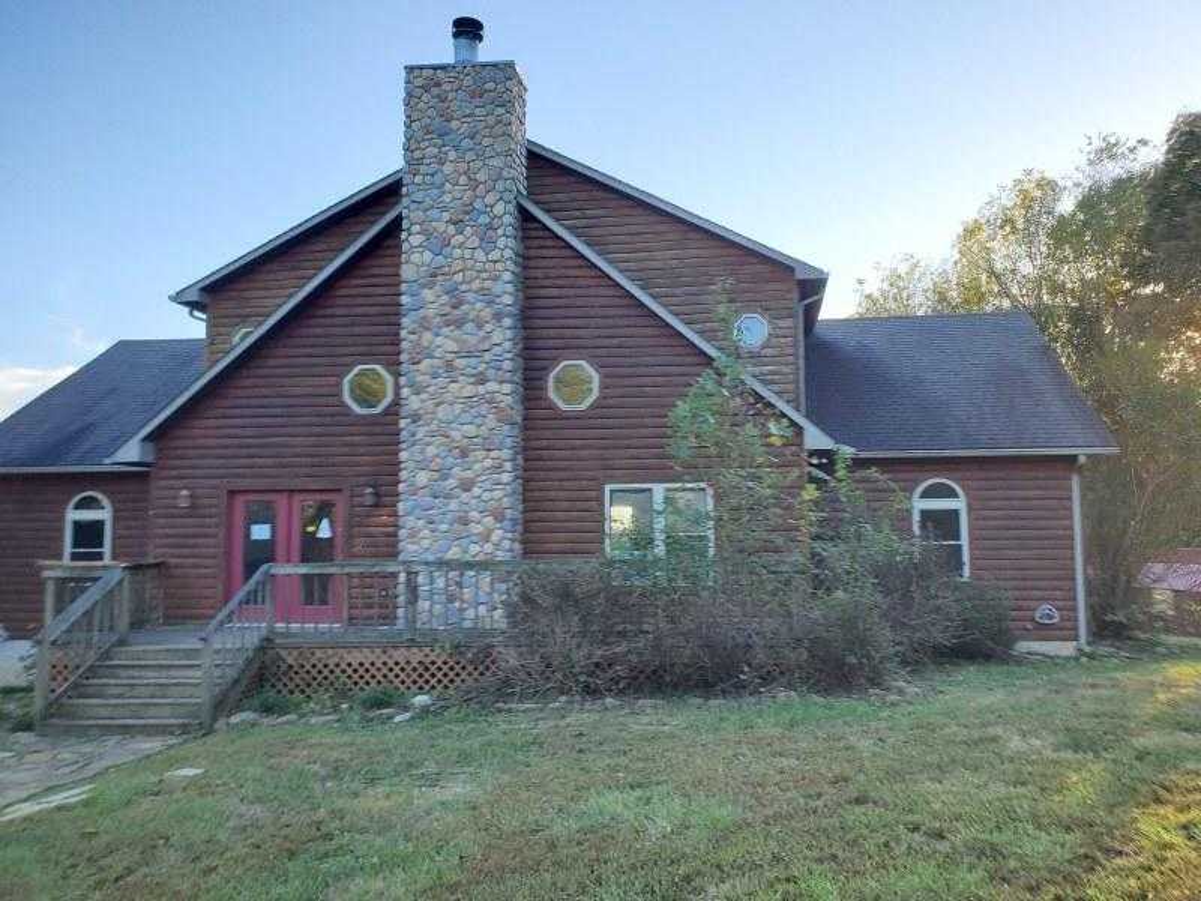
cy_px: 450
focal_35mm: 26
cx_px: 600
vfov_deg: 53.1
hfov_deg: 67.3
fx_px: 902
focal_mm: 4.3
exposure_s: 1/229
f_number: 2.4
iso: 50
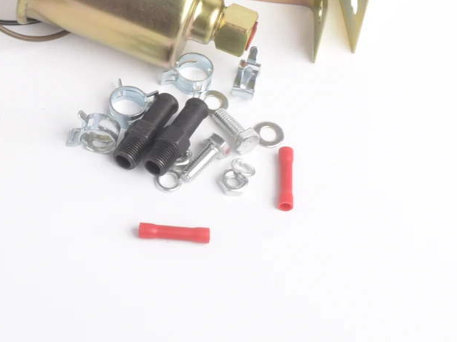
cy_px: 20
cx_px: 89
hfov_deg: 15.7
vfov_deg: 11.8
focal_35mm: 125
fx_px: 1650
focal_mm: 30
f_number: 20
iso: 200
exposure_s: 1/125
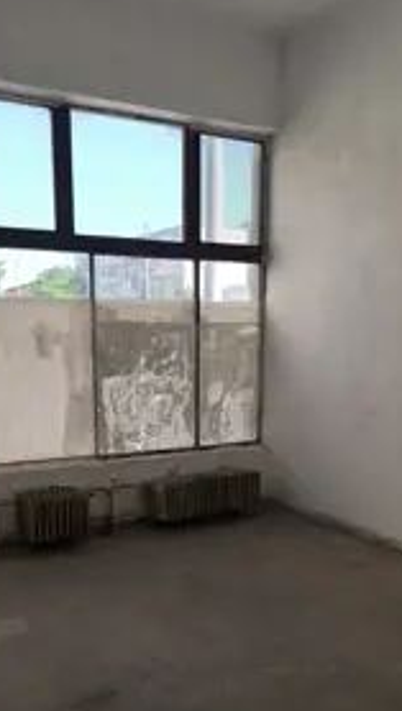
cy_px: 473
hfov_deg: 32.9
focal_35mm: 36
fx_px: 680
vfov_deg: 54.2
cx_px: 187
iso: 80
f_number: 1.6
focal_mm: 6.57
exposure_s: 1/1039
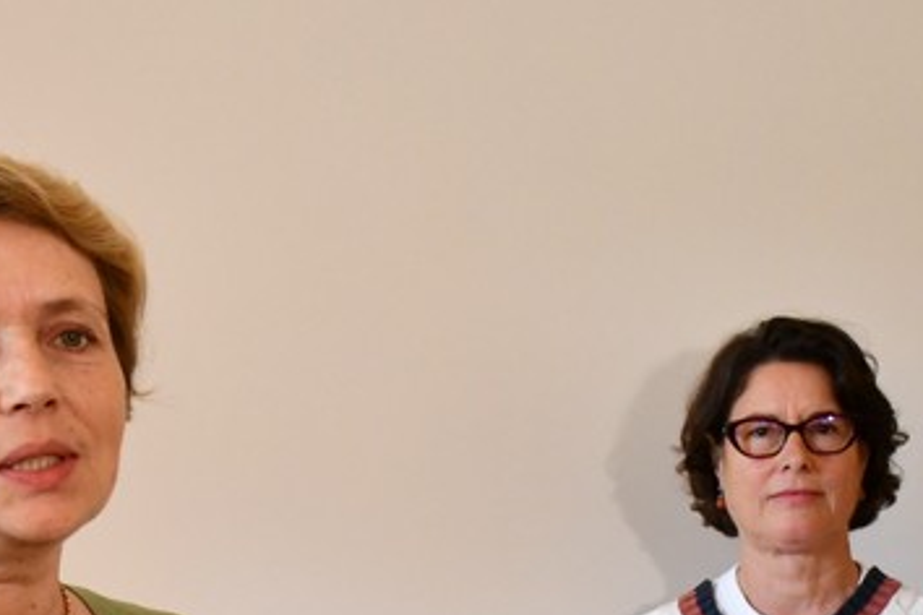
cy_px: 721
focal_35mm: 130
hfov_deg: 15.8
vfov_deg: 10.4
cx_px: 425
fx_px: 3333
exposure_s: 1/125
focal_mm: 30
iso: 2800
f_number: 4
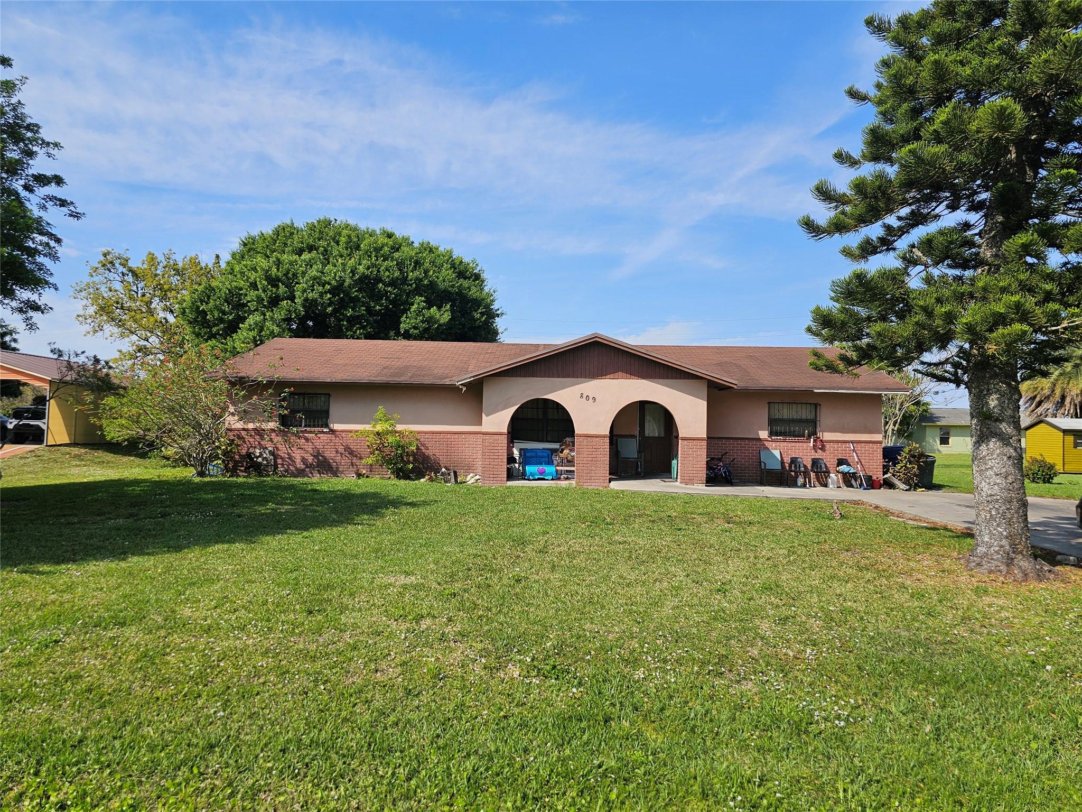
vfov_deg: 58.9
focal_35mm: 23
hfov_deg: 73.9
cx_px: 541
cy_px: 406
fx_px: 719
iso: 10
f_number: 1.7
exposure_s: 1/932
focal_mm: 6.3
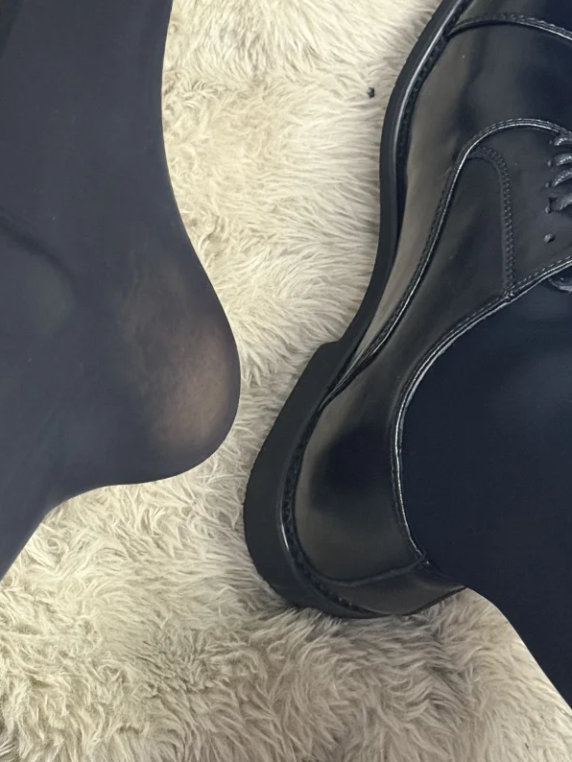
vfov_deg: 22.5
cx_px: 277
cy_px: 342
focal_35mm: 87
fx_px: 1916
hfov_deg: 17.0
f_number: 1.78
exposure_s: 1/32
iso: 500
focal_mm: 6.76
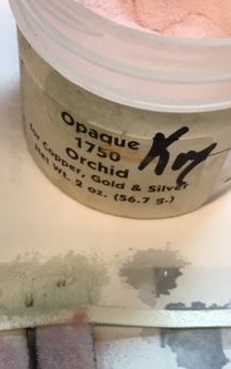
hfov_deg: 21.8
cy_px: 281
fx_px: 595
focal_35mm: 59
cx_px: 60
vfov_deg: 33.8
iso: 25
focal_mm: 4.15
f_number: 2.2
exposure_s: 1/40
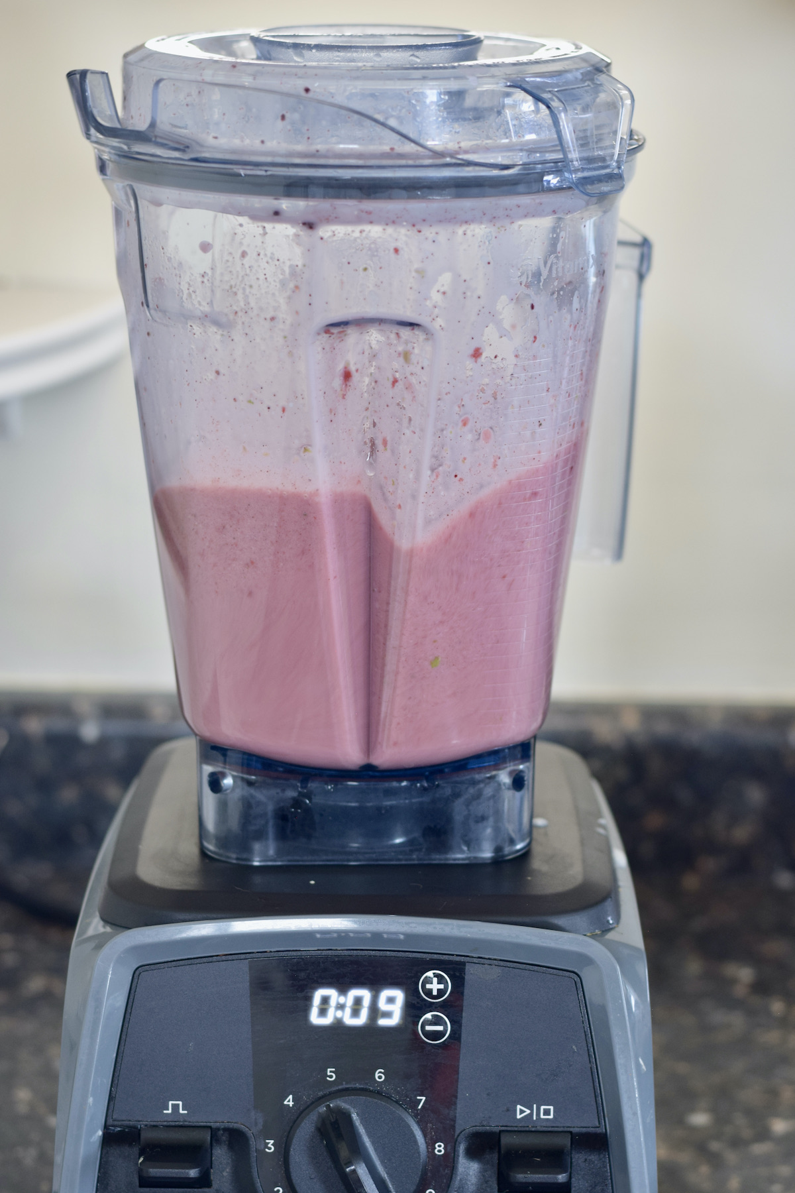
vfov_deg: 27.0
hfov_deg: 18.2
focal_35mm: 75
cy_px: 596
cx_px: 398
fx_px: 2484
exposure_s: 1/50
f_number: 4
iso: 400
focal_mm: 50
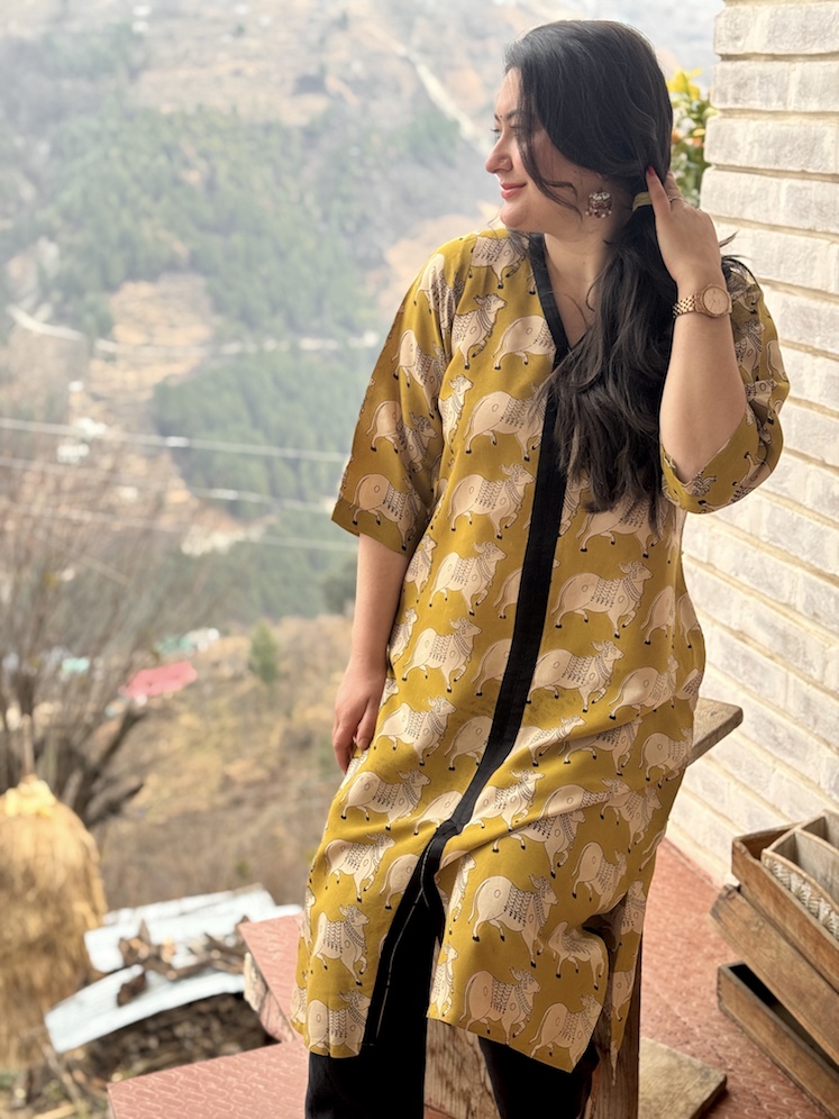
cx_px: 420
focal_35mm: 48
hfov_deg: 30.3
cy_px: 560
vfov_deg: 39.7
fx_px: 1551
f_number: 1.78
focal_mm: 6.76
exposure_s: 1/464
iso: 64
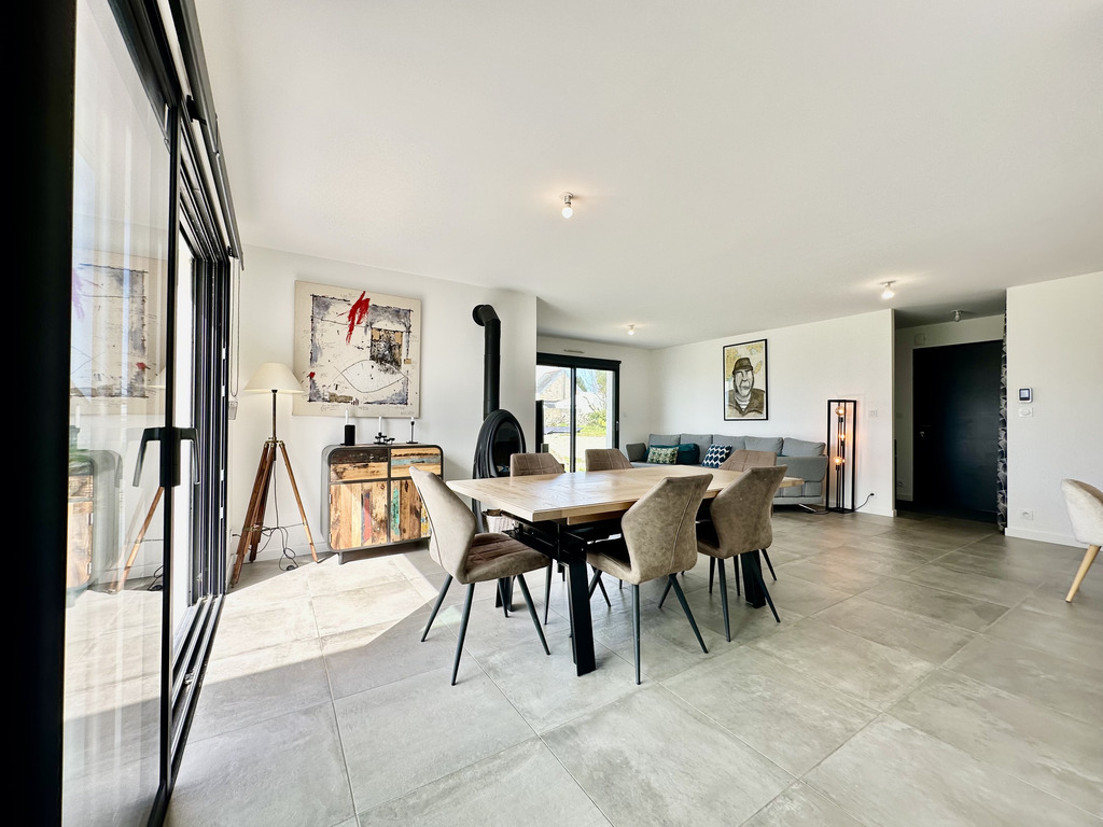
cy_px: 414
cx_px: 552
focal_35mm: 14
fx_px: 446
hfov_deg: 102.1
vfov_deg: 85.7
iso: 40
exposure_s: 1/176
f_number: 2.2
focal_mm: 2.22
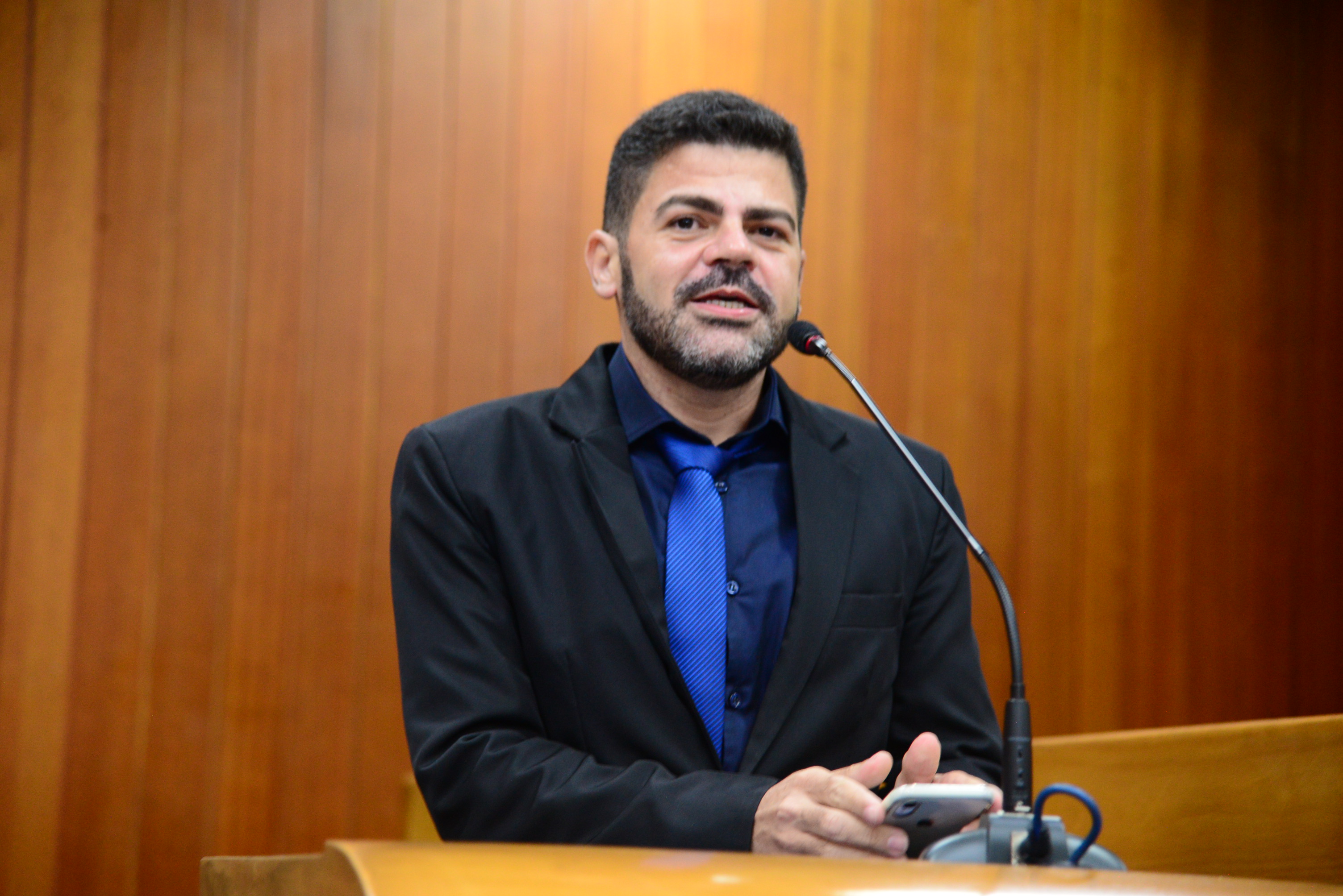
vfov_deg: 13.1
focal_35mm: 105
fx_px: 3918
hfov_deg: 19.4
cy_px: 448
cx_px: 672
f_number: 4
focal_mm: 105
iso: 2500
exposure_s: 1/60
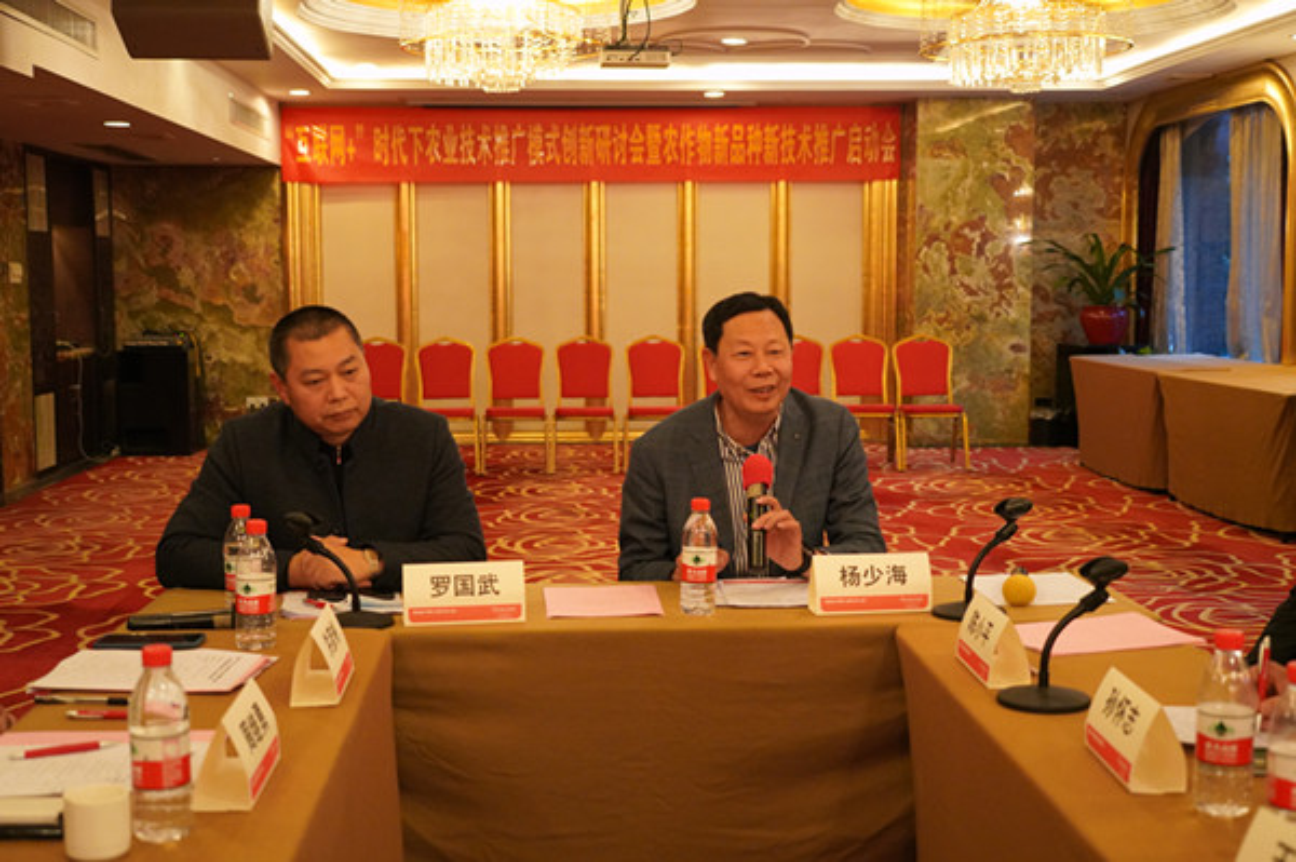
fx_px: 1583
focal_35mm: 44
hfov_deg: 44.5
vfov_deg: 30.5
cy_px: 431
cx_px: 648
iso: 6400
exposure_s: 1/160
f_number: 4.5
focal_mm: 44
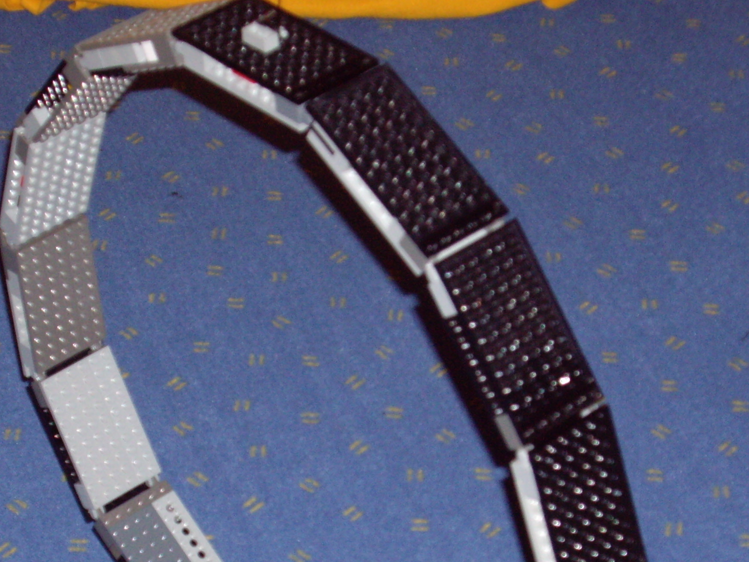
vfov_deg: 11.5
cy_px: 441
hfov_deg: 15.4
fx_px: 2770
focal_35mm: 128
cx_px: 344
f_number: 4.1
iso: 200
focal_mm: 12.8
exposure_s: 1/80
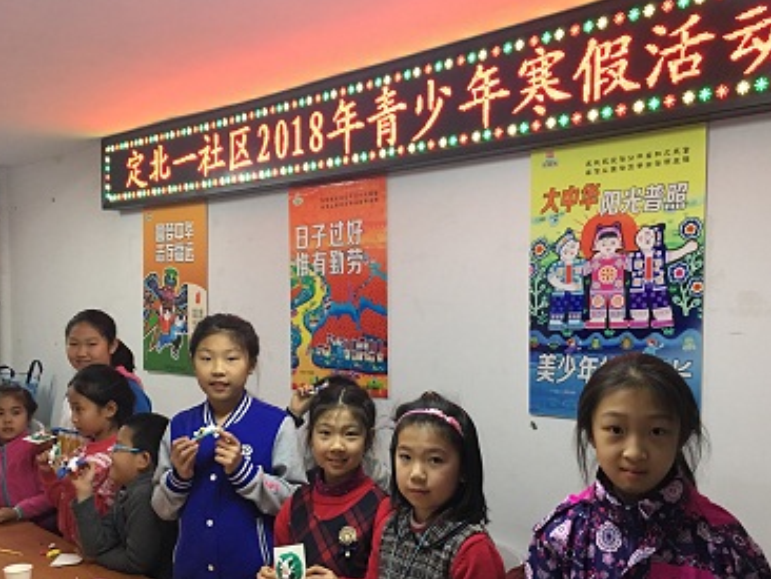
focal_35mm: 38
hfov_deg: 48.9
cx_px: 377
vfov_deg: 37.5
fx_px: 847
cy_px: 364
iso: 125
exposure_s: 1/17
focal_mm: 4.15
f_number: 2.2
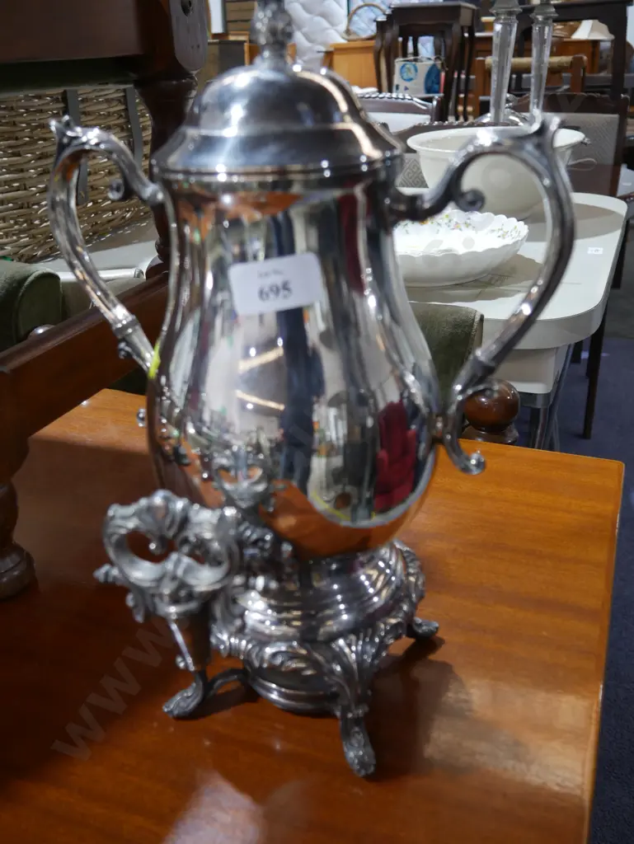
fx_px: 781
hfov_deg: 44.2
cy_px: 422
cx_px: 317
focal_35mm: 32
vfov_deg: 56.8
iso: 500
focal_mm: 16
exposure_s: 1/60
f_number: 3.6
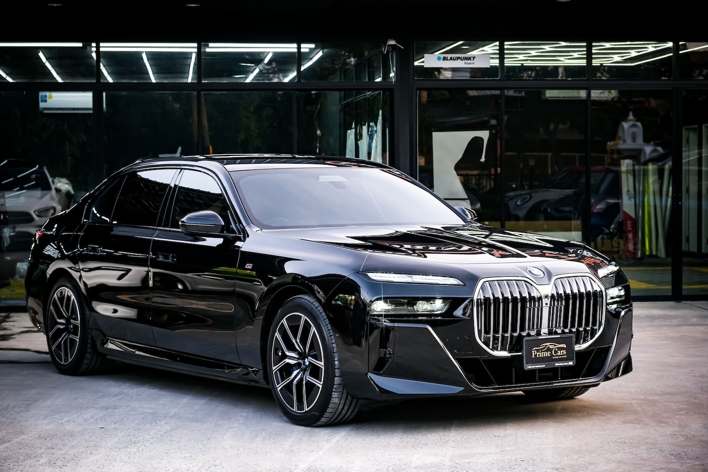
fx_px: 1632
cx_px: 354
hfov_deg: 24.5
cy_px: 236
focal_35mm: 83
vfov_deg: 16.5
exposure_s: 1/250
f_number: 4
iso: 640
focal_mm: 55
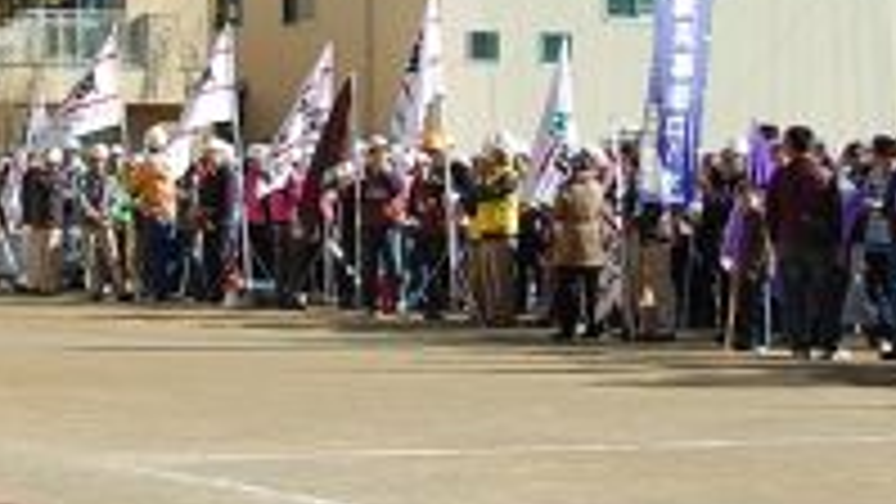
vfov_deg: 7.4
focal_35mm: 164
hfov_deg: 13.1
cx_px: 279
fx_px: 3897
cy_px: 45
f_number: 4.5
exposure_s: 1/1250
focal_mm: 26
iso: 200
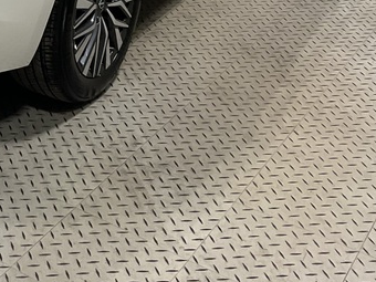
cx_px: -103
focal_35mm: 82
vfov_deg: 16.8
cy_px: -100
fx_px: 891
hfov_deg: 21.7
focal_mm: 3
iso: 50
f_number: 1.8
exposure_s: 1/100
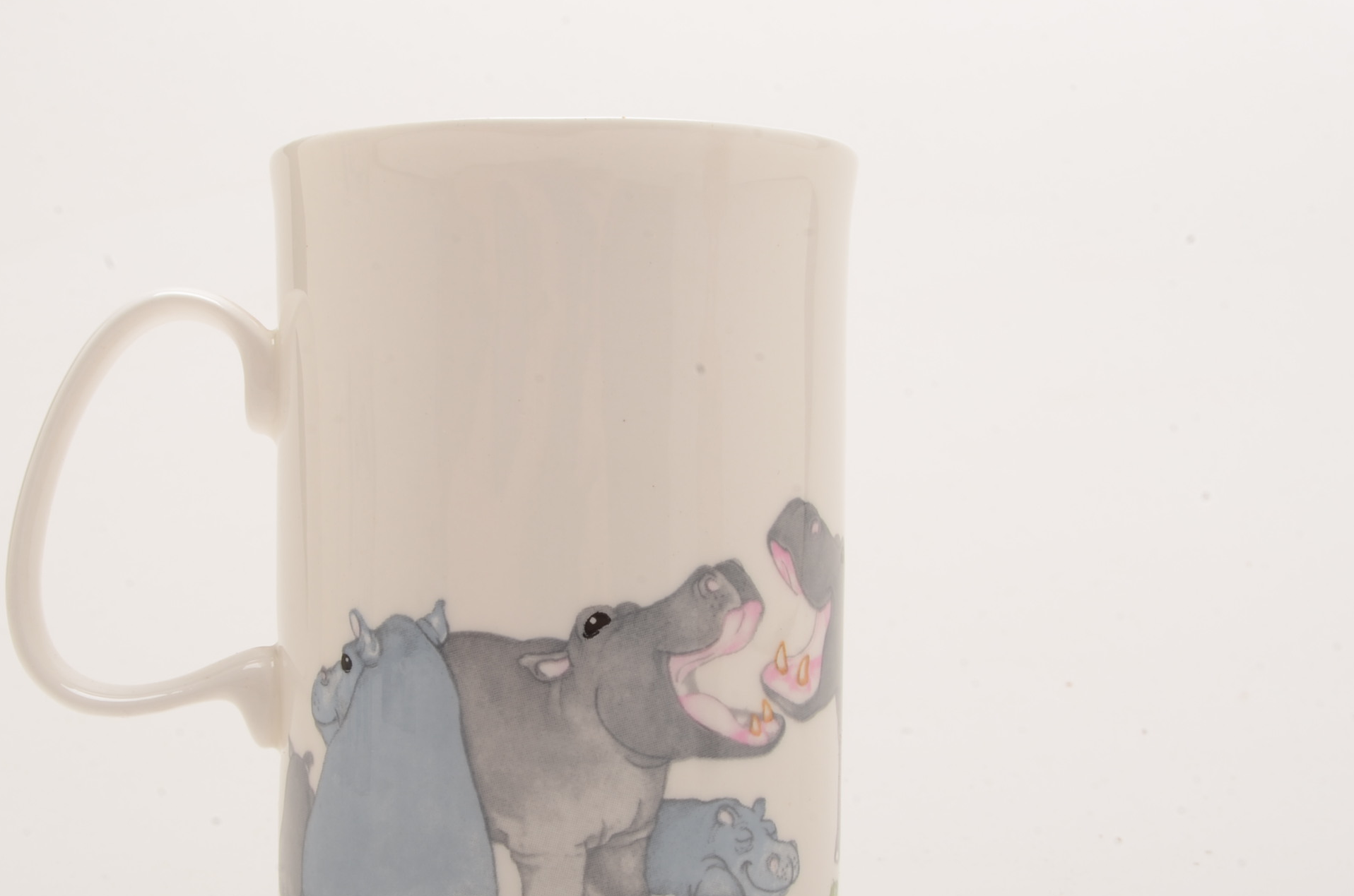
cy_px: 549
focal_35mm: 81
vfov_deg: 16.8
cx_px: 544
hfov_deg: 25.1
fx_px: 3040
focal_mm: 42
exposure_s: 1/200
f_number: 25
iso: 100
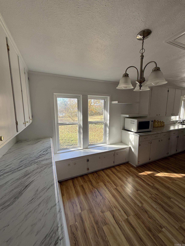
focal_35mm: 14
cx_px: 92
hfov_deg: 85.7
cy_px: 123
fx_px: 100
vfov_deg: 102.1
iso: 50
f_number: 2.2
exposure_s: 1/172
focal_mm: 2.22
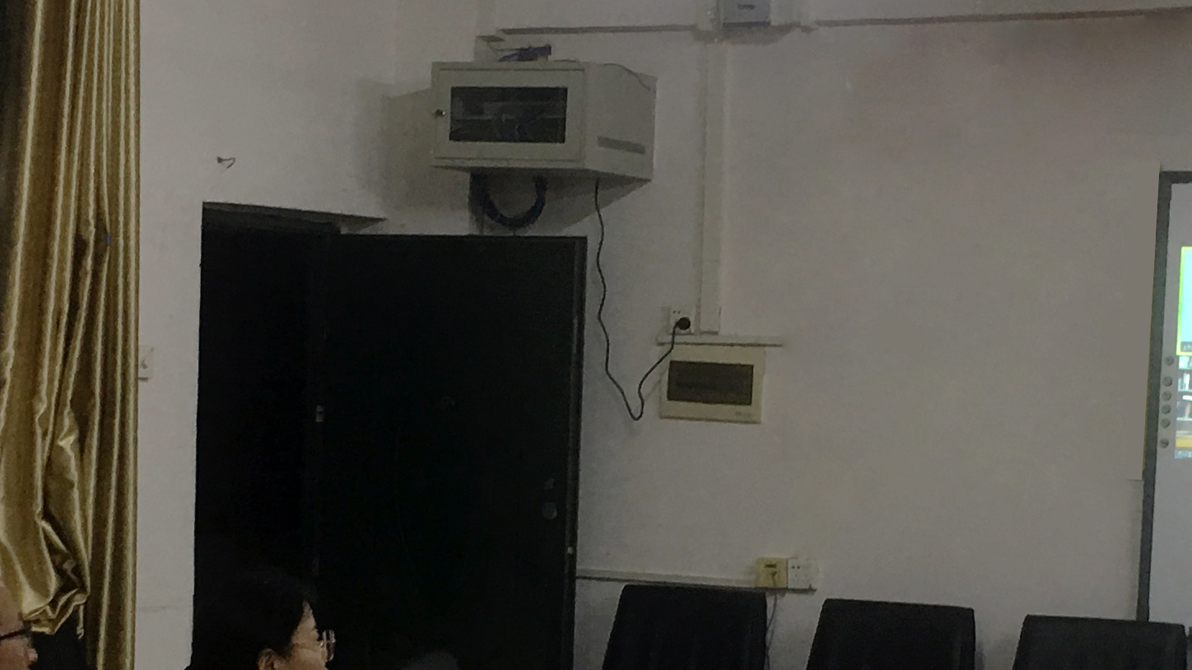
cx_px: 622
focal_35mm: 88
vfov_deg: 13.6
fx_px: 2781
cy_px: 572
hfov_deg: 24.2
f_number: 2.2
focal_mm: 4.15
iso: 32
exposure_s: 1/17
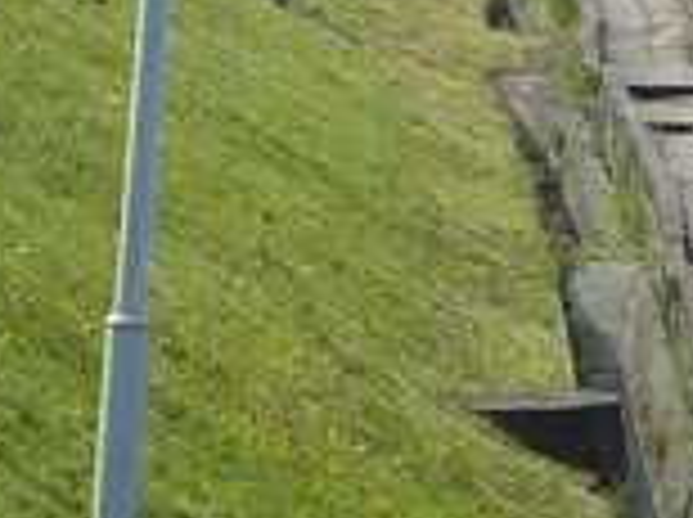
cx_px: 1984
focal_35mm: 695
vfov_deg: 2.1
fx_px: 13892
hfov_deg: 2.8
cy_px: -14
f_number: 4
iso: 100
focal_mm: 16
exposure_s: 1/640
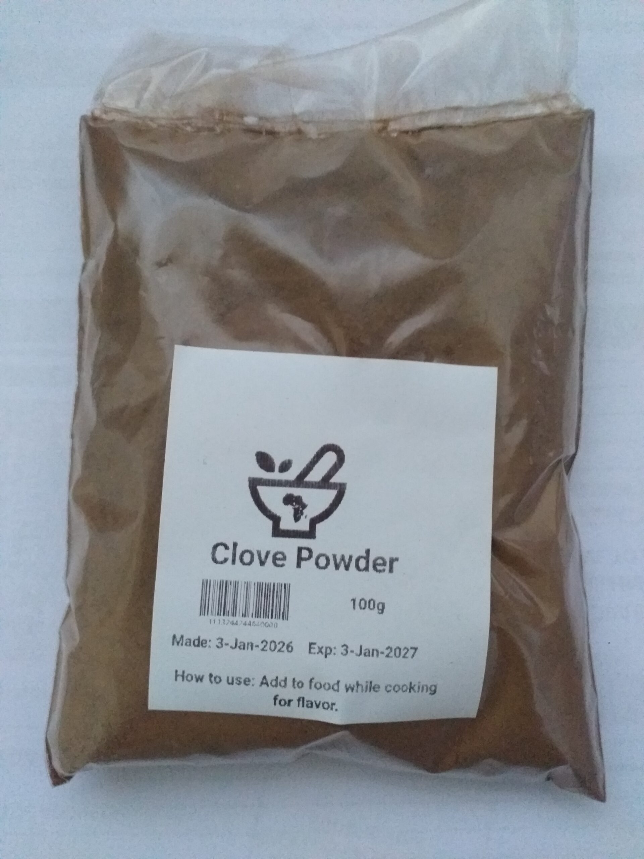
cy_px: 430
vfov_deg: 67.3
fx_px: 645
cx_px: 322
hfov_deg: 53.1
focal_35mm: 26
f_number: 1.9
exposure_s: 1/20
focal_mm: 3.6
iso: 640
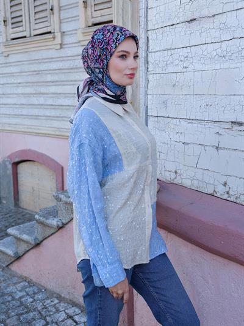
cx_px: 122
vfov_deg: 41.2
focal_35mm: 46
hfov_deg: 31.5
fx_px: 432
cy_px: 163
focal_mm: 57.6
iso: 320
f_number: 7.1
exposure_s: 1/180
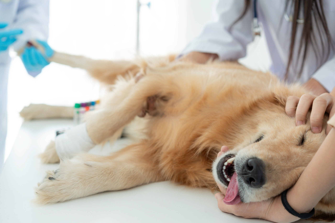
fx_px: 512
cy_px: 112
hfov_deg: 36.2
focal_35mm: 55
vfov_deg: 24.6
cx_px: 168
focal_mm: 55
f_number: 3.5
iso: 320
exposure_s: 1/160
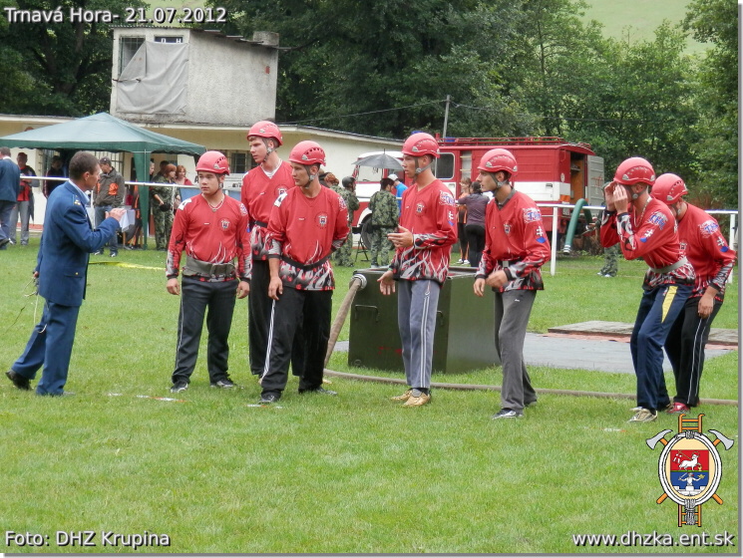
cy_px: 279
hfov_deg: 24.4
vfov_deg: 18.5
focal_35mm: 80
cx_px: 372
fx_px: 1719
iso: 160
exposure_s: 1/125
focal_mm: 14.4
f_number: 4.6
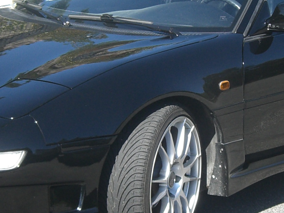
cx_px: 157
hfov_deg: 15.5
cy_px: 102
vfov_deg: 11.7
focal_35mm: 127
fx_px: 1042
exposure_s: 1/320
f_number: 4
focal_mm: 7.9
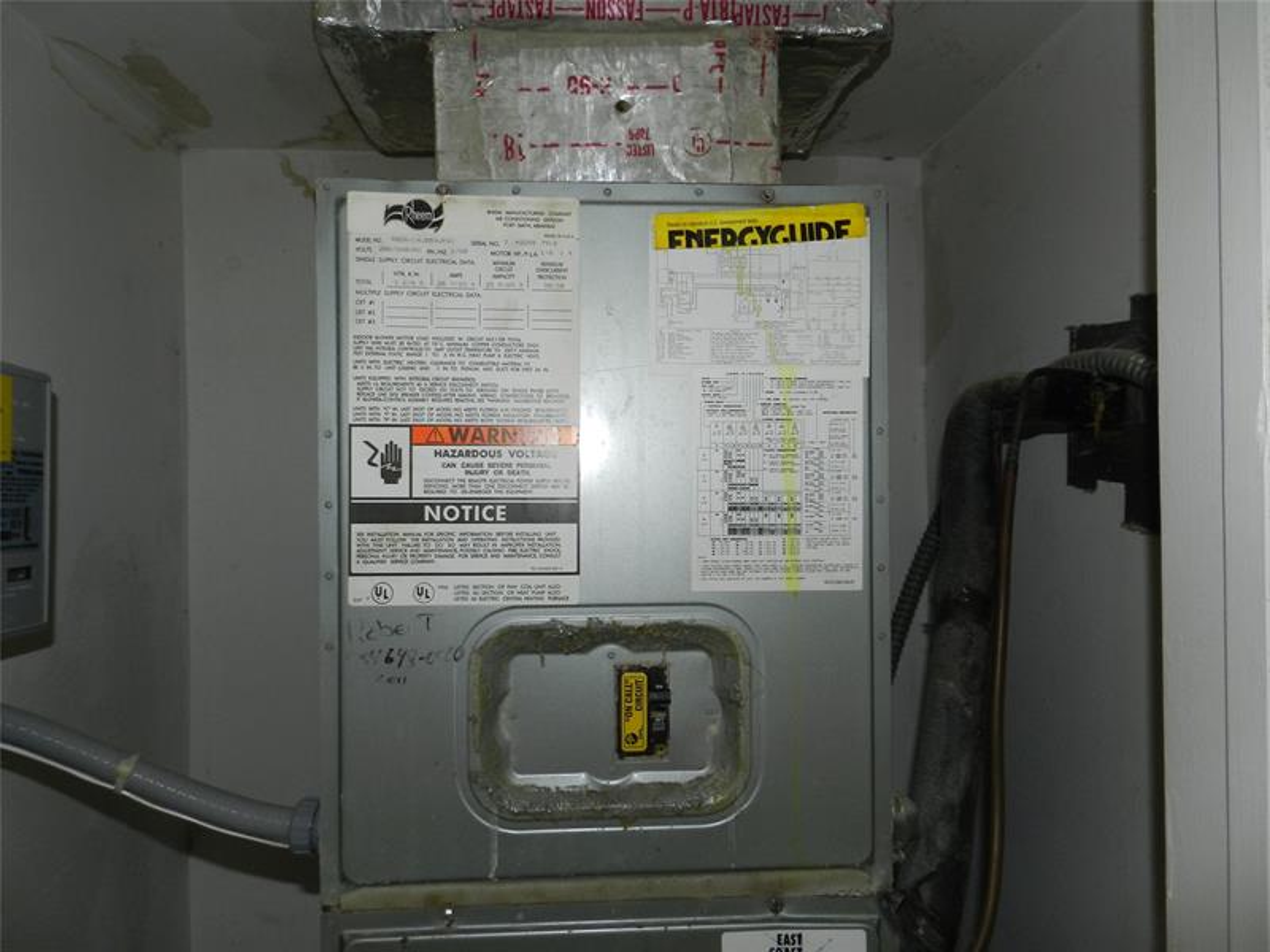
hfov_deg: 73.9
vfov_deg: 58.9
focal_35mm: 23
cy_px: 476
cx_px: 635
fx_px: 844
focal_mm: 4
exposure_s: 1/30
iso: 200
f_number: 3.4
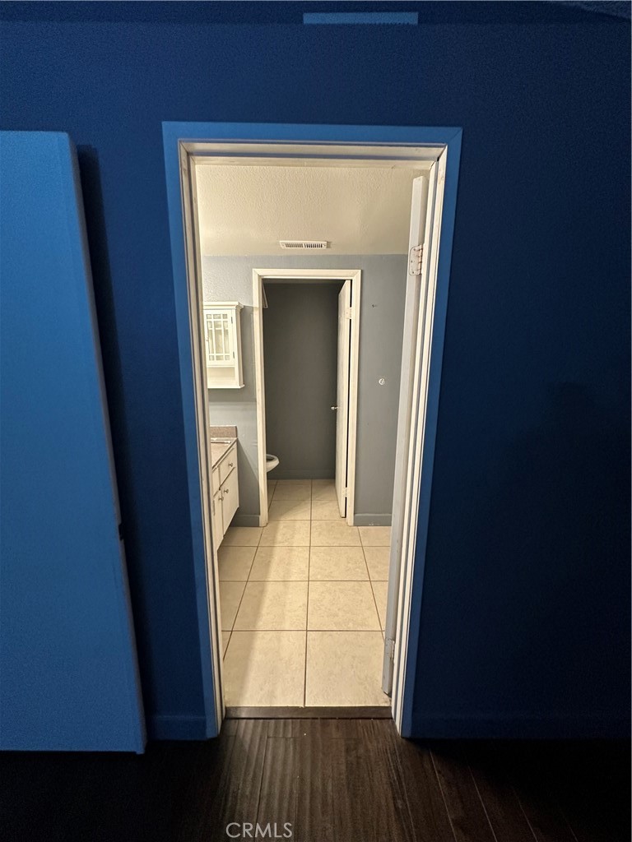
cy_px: 421
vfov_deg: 102.1
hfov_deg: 85.7
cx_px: 316
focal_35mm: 14
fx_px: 341
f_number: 2.2
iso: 320
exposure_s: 1/60
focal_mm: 2.22
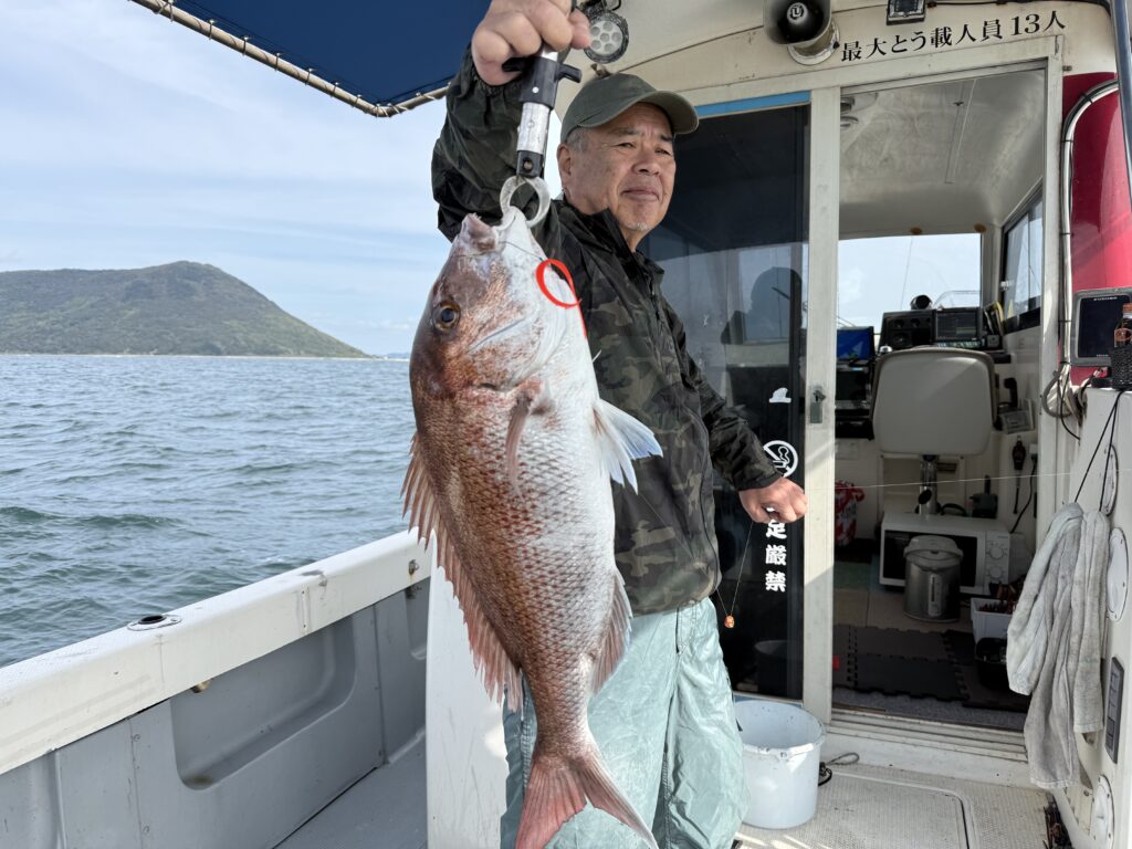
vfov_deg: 56.8
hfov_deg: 71.6
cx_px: 566
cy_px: 424
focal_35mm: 24
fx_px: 785
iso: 80
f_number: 1.78
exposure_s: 1/2445
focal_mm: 6.76
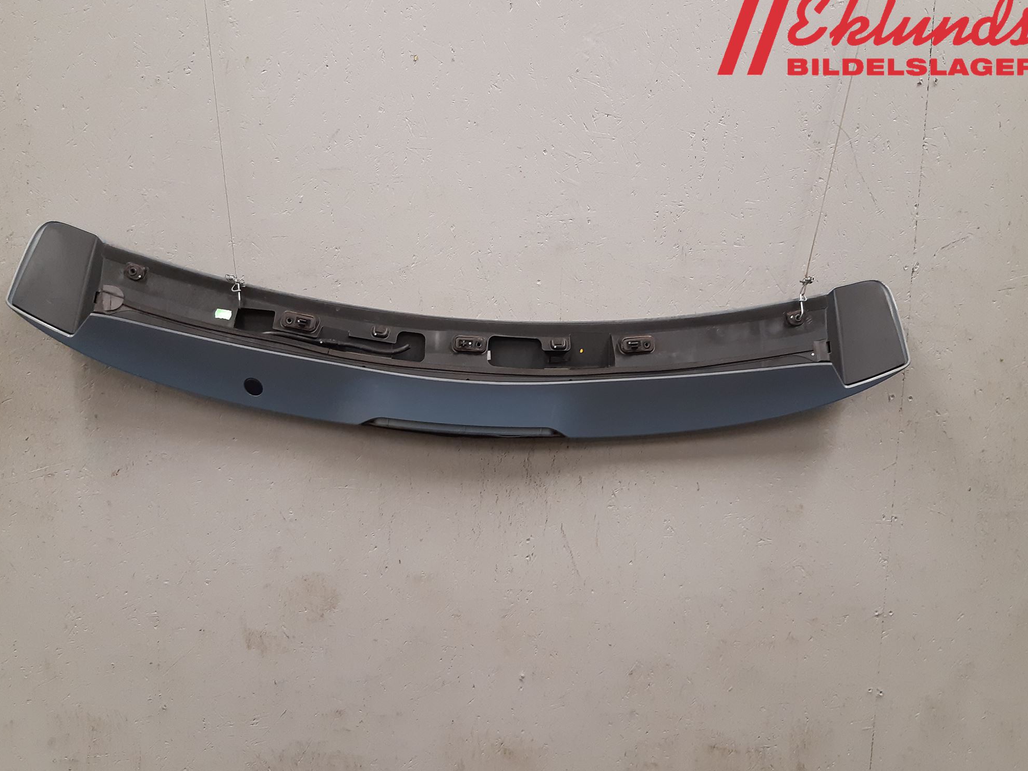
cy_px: 387
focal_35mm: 27
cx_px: 504
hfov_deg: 65.3
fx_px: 802
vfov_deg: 51.4
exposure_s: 1/50
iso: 200
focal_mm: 3.93
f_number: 1.7
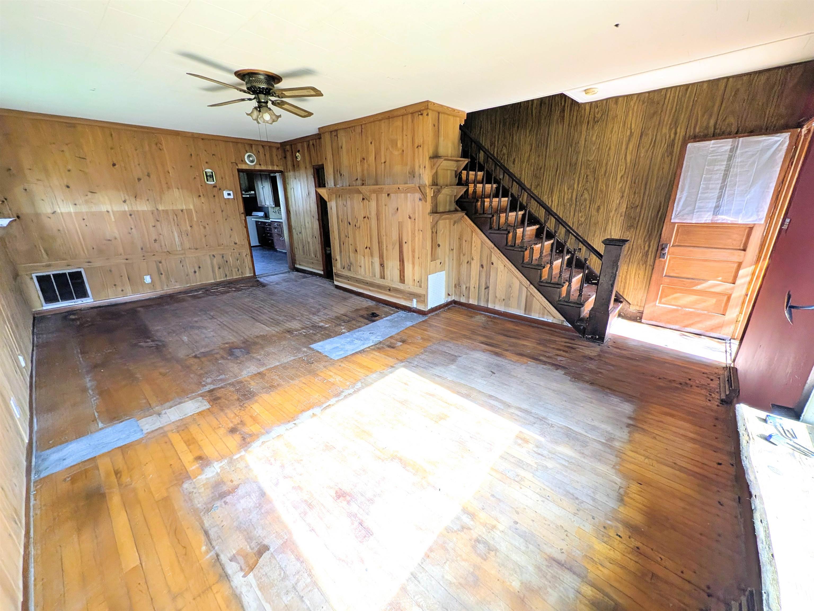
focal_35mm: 13
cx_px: 407
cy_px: 306
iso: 27
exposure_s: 1/119
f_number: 2.2
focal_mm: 1.54
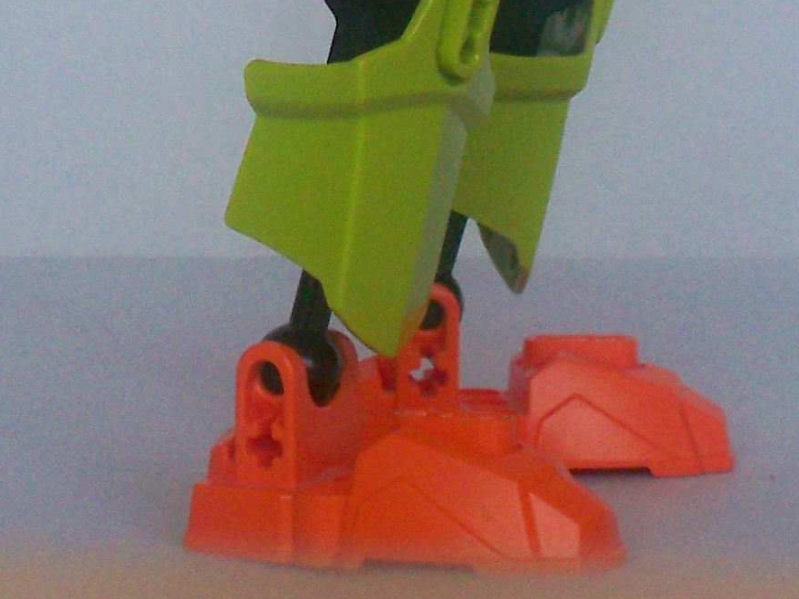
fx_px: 4200
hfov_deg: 10.8
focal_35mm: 182
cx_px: 212
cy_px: -599
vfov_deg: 7.8
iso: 100
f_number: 3.5
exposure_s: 1/60
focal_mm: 7.8
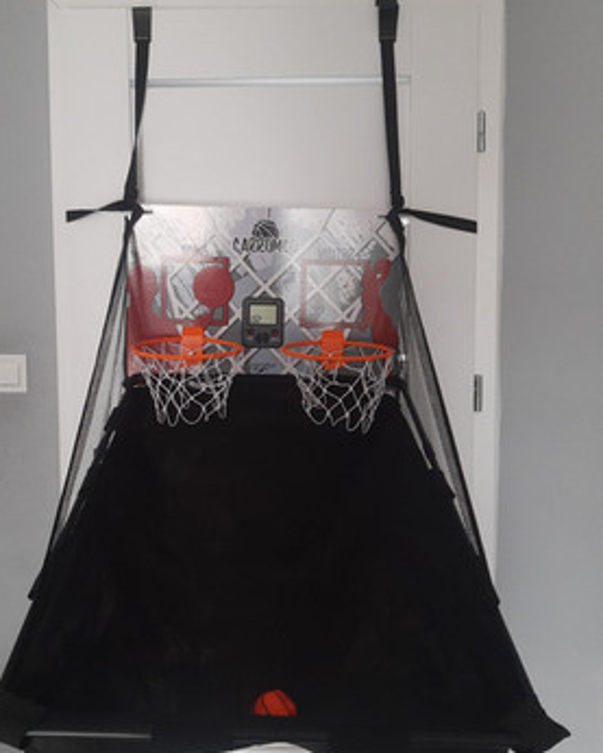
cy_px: 361
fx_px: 736
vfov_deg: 54.2
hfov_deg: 44.4
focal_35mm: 33
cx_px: 253
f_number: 1.7
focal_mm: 4.75
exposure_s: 1/50
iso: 159
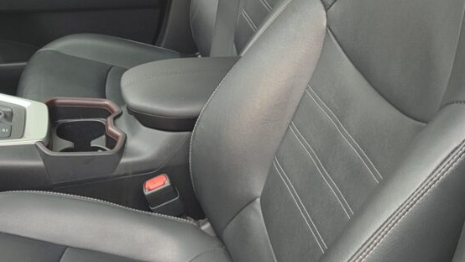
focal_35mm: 59
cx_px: 172
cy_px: 69
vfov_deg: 20.3
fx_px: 728
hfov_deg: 35.2
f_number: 1.9
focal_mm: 6.04
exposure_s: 1/33
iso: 89
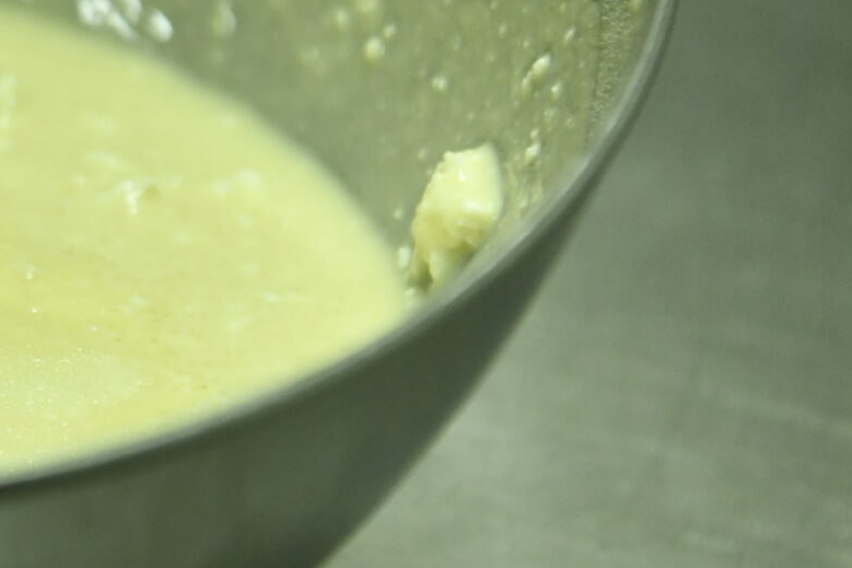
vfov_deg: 7.5
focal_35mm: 184
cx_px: -264
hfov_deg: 10.9
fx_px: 4353
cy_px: 140
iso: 4000
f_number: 4.5
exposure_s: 1/500
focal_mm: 70
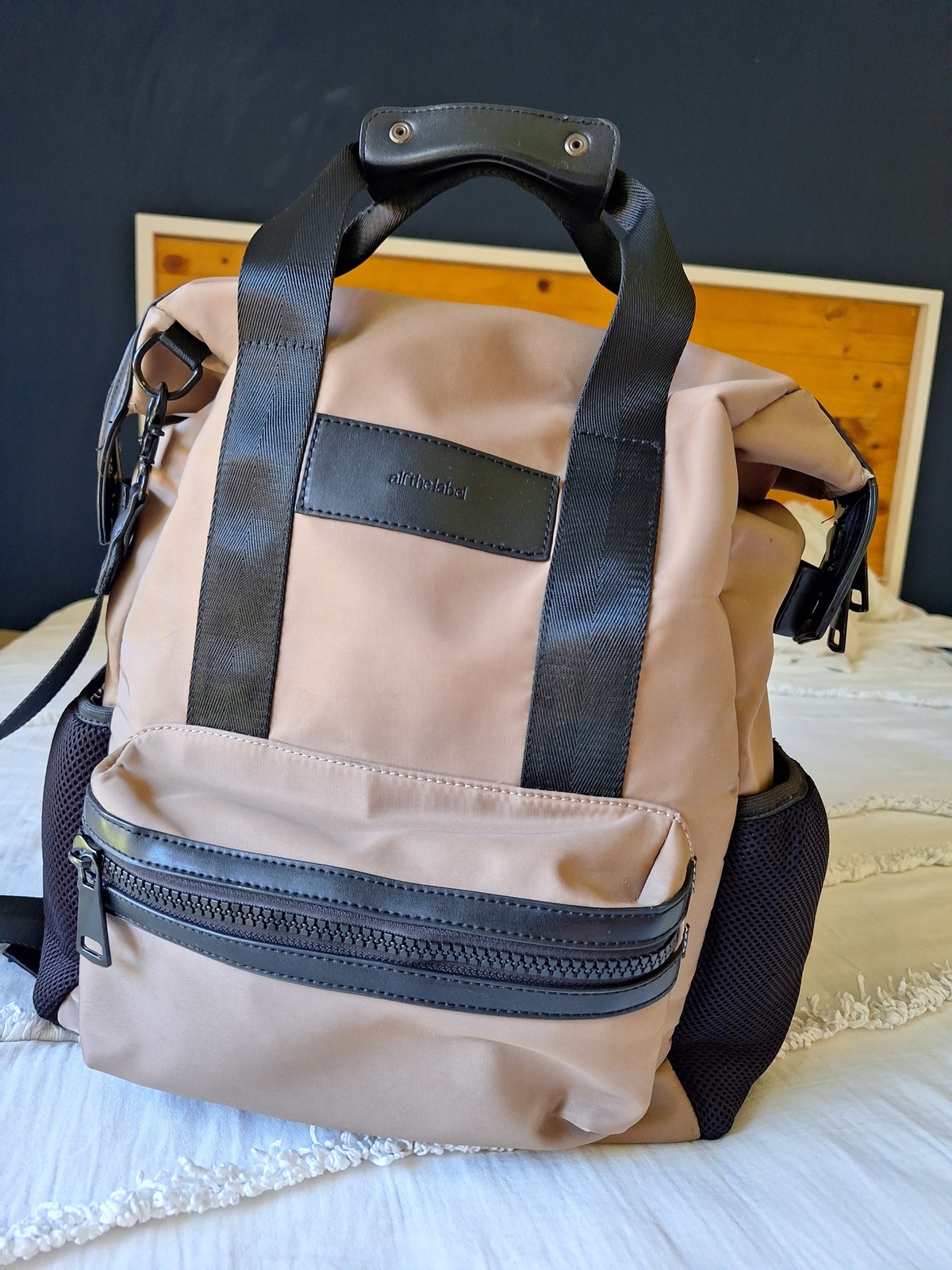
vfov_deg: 73.9
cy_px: 635
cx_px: 476
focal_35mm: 23
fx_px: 843
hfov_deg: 58.9
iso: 250
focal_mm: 5.54
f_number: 1.8
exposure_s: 1/50
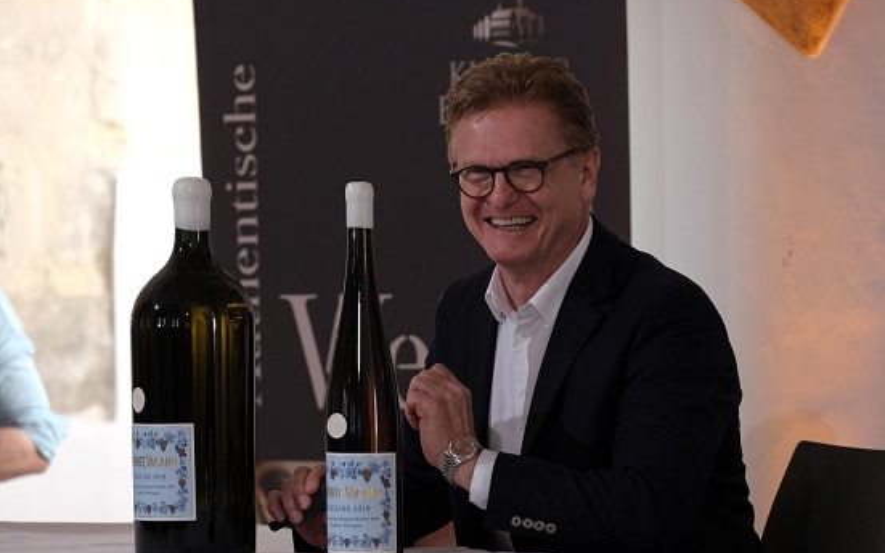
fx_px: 6341
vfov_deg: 5.0
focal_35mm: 263
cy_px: 287
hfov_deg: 8.0
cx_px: 442
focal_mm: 171.3
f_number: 5.6
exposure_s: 1/250
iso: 2500
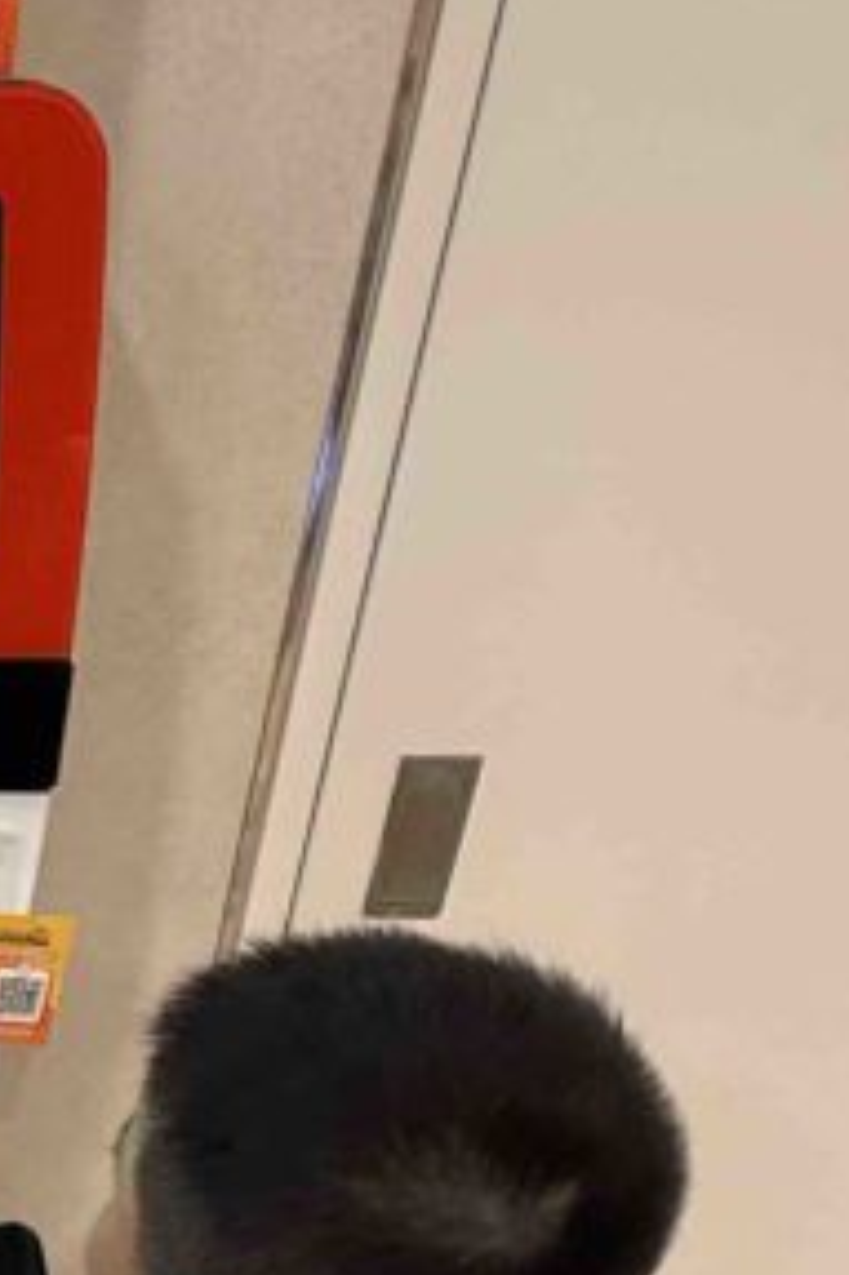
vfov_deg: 35.6
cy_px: 1186
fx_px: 1842
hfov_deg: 20.7
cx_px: -542
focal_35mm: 52
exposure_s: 1/50
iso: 160
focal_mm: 2.22
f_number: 2.2
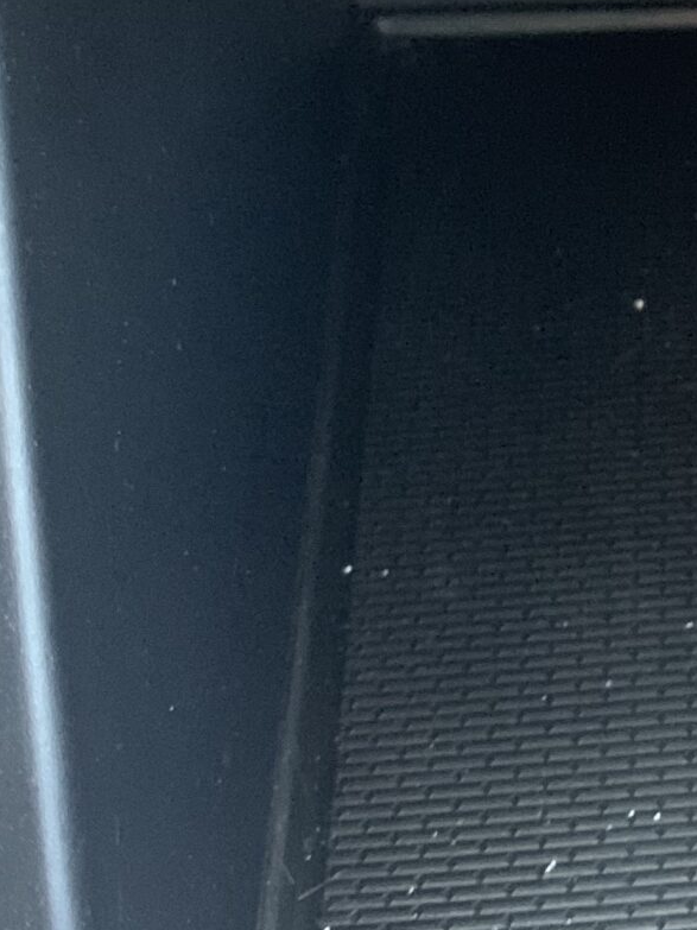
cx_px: 1005
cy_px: 65
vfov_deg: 22.4
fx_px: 2283
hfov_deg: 16.1
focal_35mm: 85
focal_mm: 4.25
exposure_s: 1/33
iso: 400
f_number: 1.8
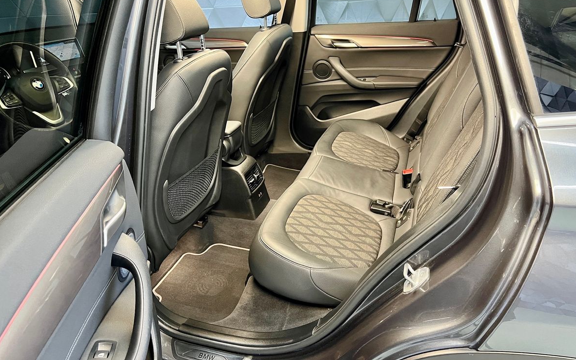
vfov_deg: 44.3
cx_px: 290
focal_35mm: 28
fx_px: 440
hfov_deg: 66.5
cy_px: 142
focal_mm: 5.7
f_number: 1.5
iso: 500
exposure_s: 1/60
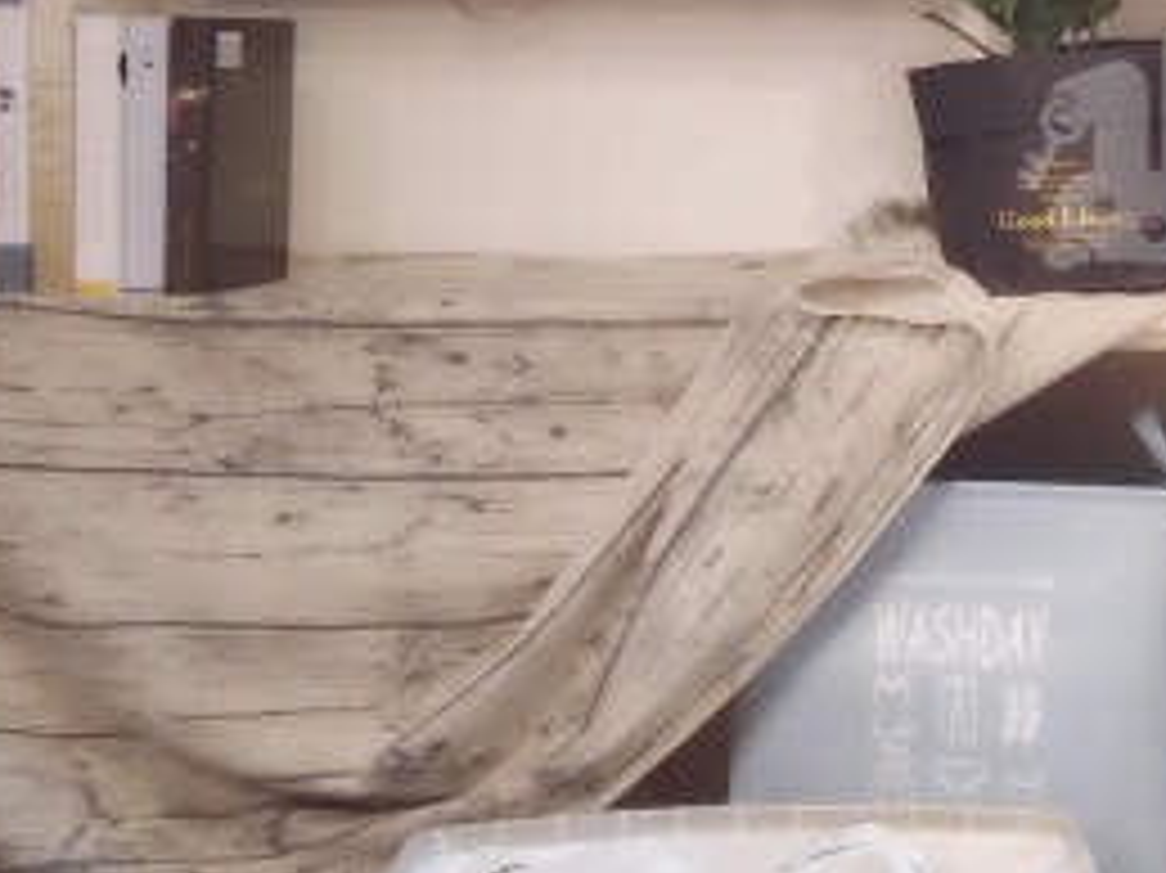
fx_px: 2390
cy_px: 151
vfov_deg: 20.4
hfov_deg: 24.9
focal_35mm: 71
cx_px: 1378
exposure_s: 1/17
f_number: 2
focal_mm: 4.04
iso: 1700
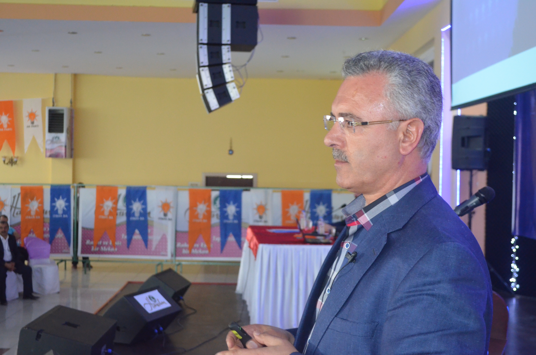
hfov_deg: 39.0
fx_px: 758
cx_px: 268
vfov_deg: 26.4
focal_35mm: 51
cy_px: 178
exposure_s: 1/60
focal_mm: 34
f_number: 5
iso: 2800
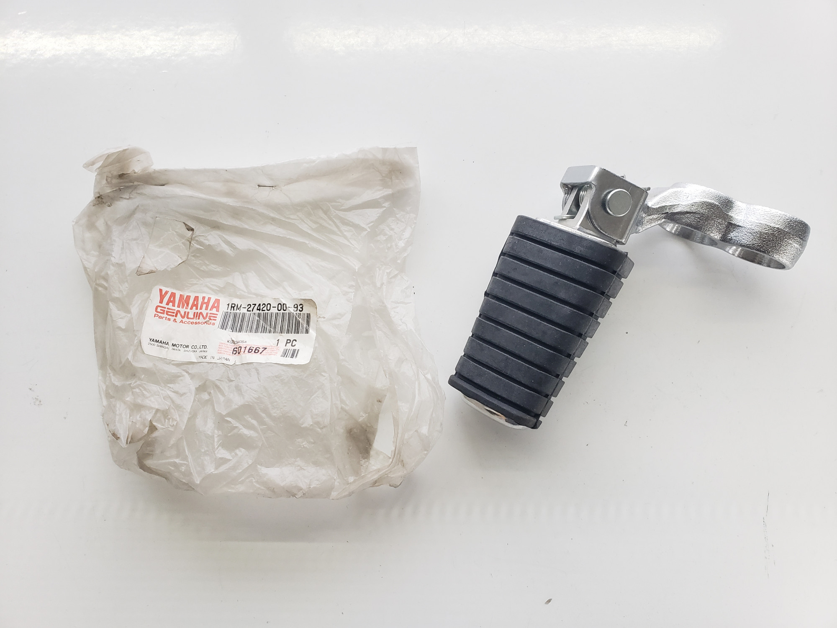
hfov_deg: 67.3
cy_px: 314
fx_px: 629
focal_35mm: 26
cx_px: 418
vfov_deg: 53.1
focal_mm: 4.3
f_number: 2.4
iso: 250
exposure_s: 1/60
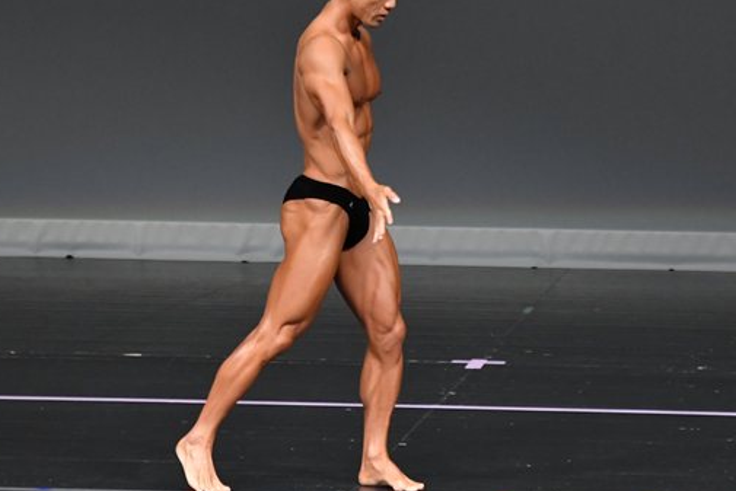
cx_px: 380
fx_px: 9877
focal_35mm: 483
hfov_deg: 4.3
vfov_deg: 2.8
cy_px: 233
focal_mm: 210
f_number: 5.6
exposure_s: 1/400
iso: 4000
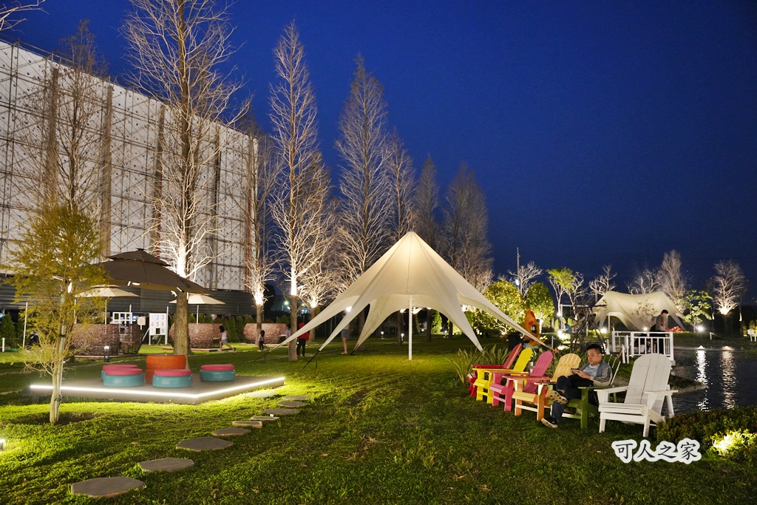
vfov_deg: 41.6
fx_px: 665
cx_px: 378
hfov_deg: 59.3
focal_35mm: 32
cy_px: 252
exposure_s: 1/50
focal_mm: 31.6
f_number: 3.2
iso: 3200
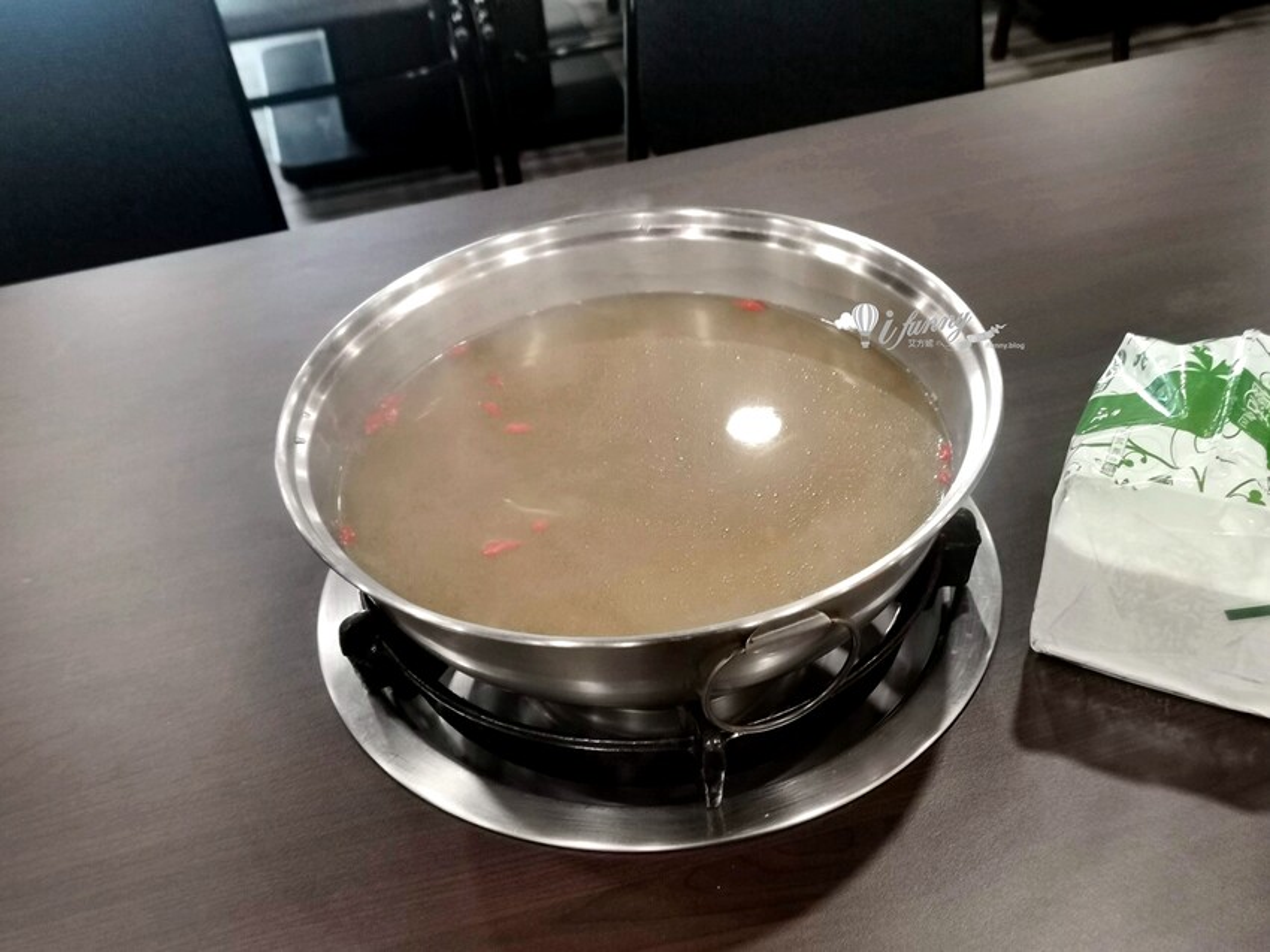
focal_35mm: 40
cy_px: 476
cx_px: 635
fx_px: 1467
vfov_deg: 35.9
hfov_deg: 46.8
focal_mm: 5.58
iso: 250
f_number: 1.8
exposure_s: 1/60
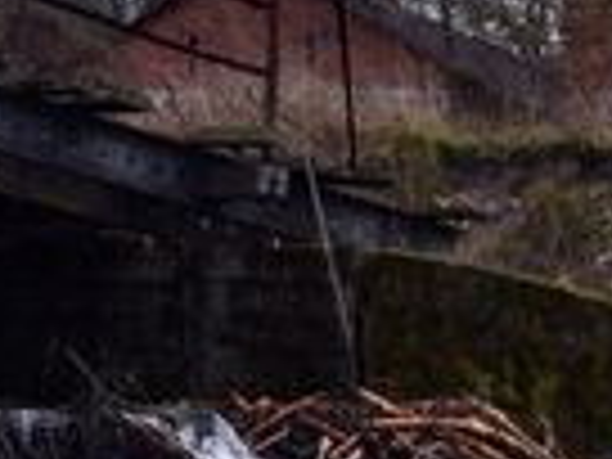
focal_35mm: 246
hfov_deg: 8.0
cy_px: 243
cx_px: 616
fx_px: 4346
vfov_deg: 6.0
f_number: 9
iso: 400
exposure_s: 1/125
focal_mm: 29
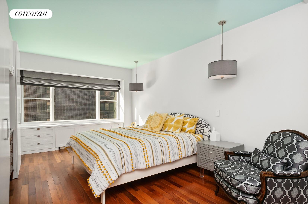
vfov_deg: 67.3
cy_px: 102
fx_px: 154
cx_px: 154
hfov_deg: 90.1
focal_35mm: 18
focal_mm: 12
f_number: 7.1
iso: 200
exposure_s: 1/320
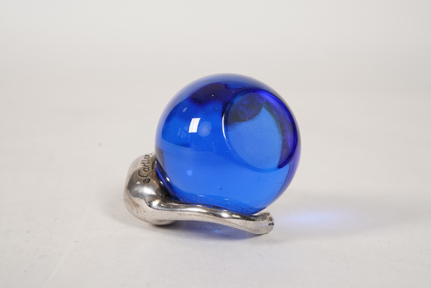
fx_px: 539
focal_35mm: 45
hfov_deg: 43.6
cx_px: 216
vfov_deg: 29.9
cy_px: 144
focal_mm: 30
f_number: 22
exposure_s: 1/125
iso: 400
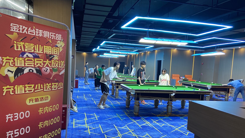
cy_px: 84
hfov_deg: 66.1
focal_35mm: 29
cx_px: 124
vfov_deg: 40.0
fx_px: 188
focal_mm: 4.25
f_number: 1.8
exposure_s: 1/60
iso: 250
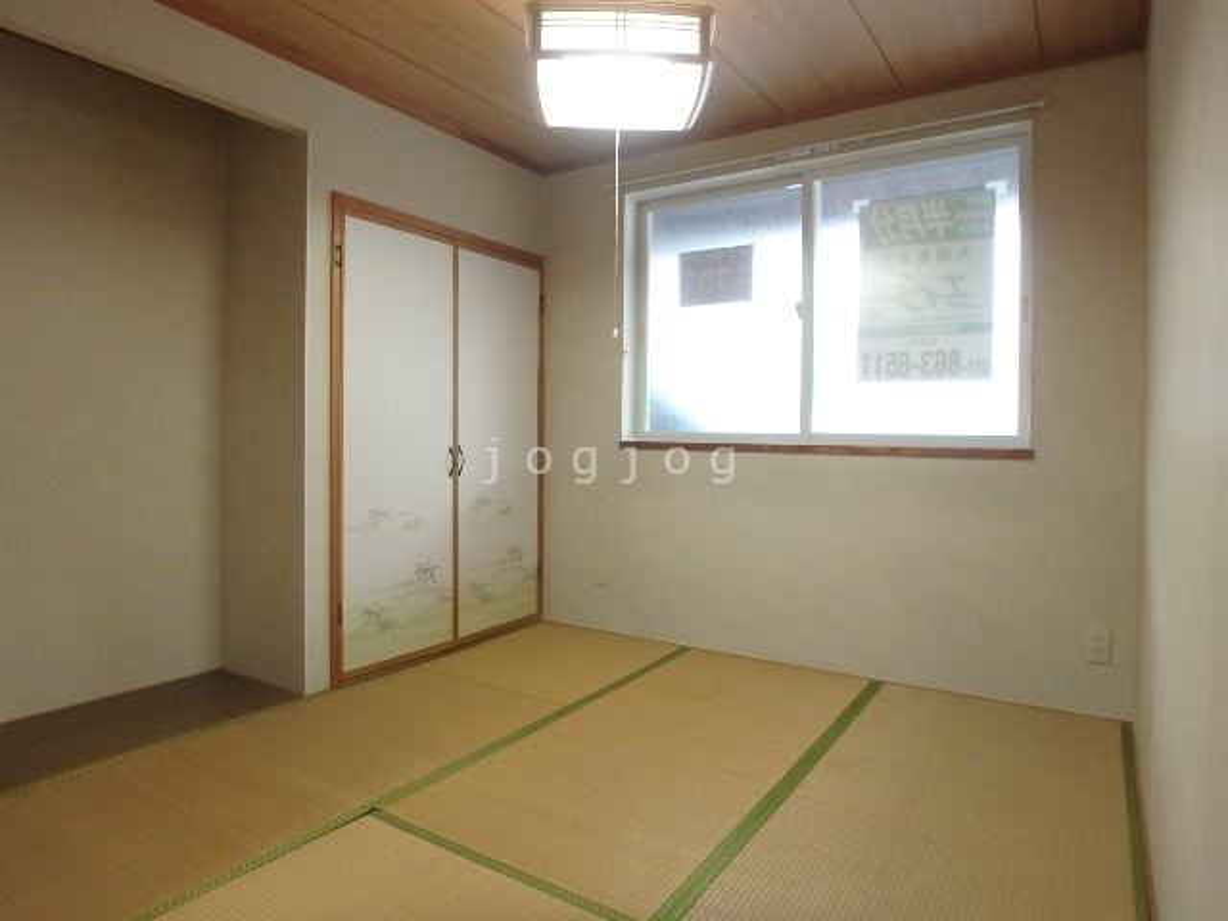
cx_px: 614
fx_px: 745
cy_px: 460
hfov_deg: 79.0
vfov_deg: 63.4
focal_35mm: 21
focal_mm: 3.7
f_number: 3.5
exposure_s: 1/30
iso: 320
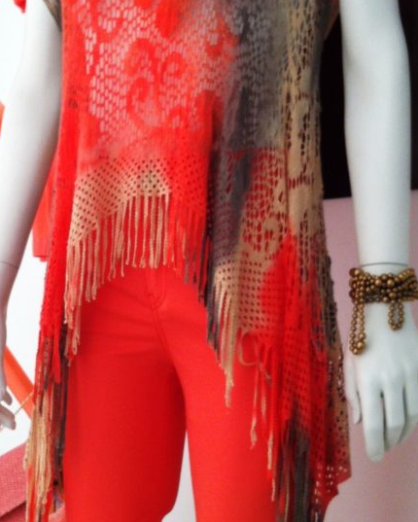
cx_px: 135
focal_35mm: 65
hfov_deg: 23.4
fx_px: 1005
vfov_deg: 29.1
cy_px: 260
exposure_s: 1/24
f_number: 2.8
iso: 80
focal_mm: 3.85
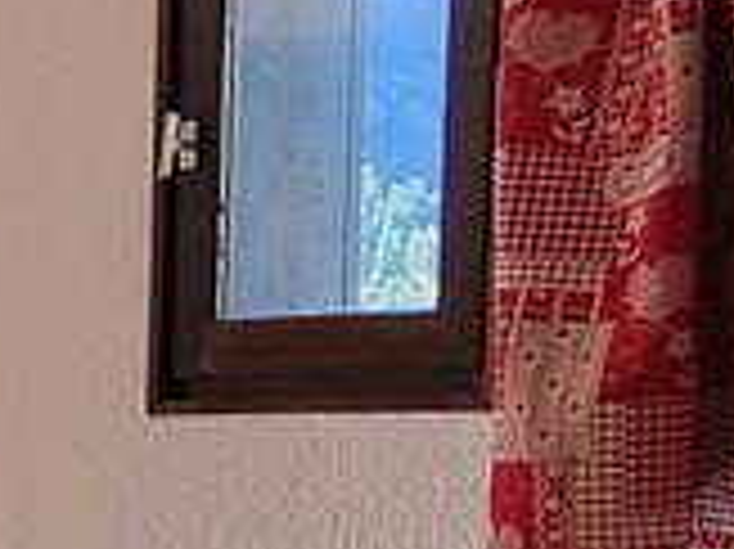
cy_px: 702
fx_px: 2034
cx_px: -829
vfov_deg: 14.7
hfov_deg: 15.4
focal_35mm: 96
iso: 80
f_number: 2.2
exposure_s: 1/100
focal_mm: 2.2
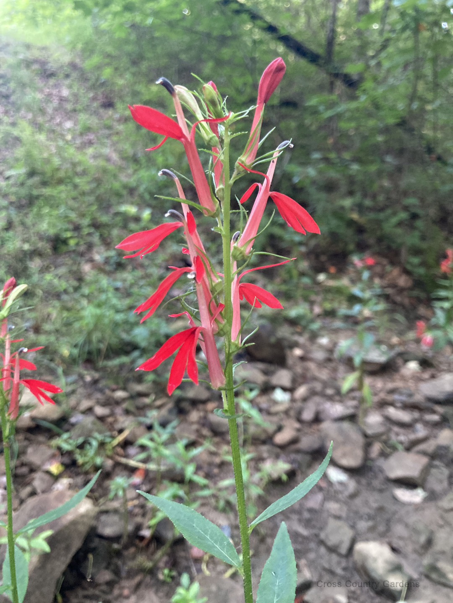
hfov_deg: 49.7
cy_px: 302
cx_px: 226
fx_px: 489
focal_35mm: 28
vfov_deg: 63.4
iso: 400
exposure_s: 1/30
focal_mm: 4
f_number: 1.8
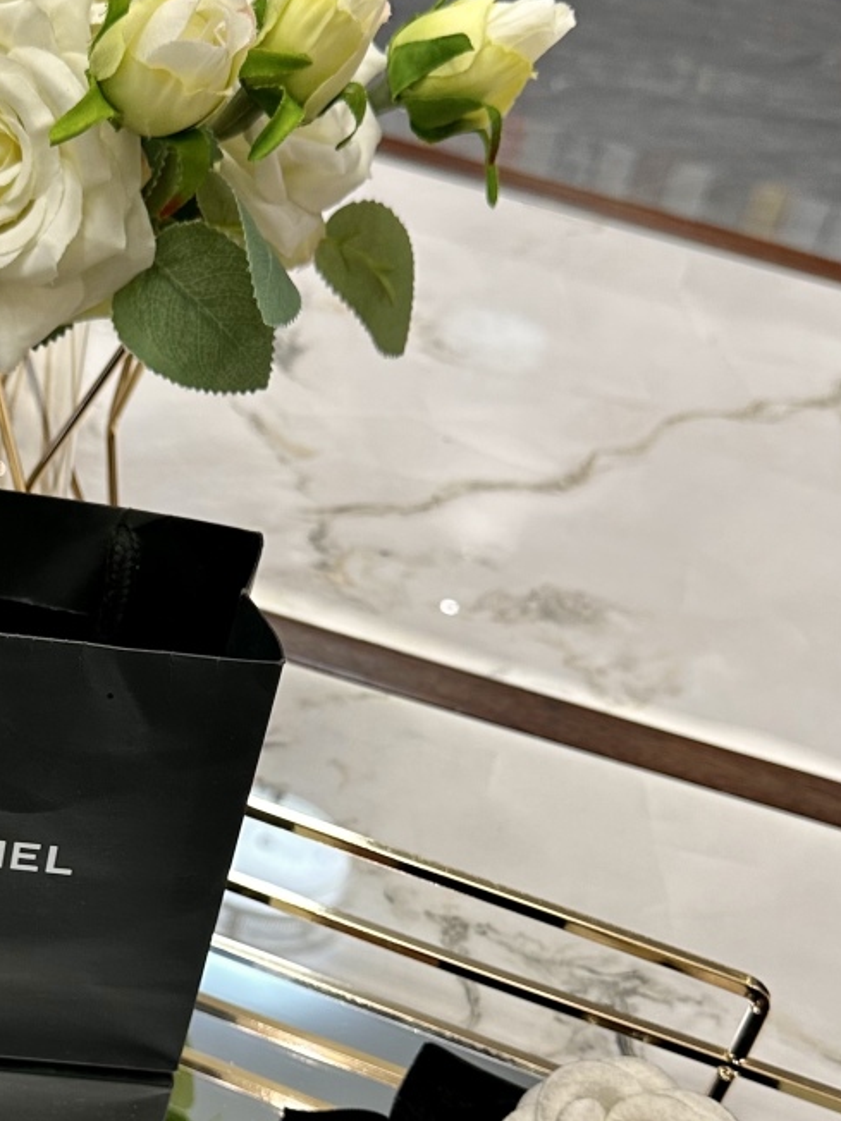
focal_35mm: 53
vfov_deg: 35.3
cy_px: 848
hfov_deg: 27.0
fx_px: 1717
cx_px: 162
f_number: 1.78
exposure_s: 1/50
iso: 125
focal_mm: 6.86
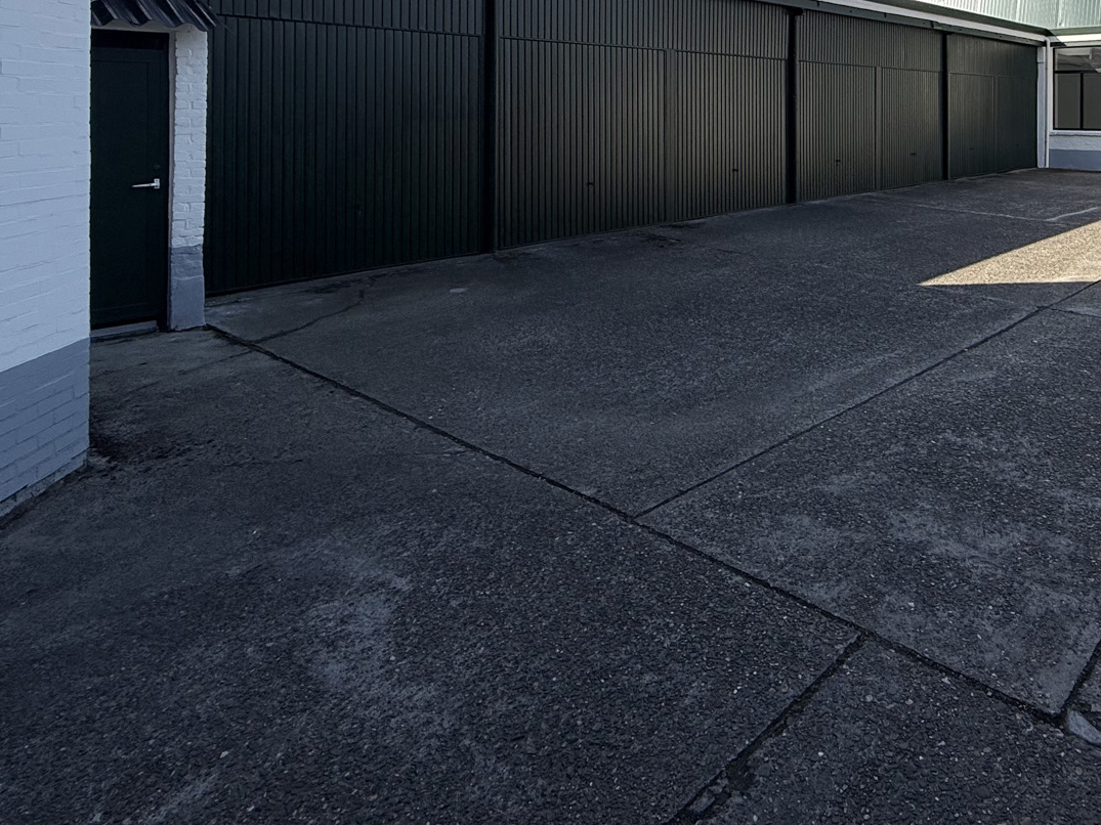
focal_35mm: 25
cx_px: 824
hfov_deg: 65.2
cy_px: 106
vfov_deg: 49.8
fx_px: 795
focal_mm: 2.22
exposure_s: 1/1189
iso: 50
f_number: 2.2
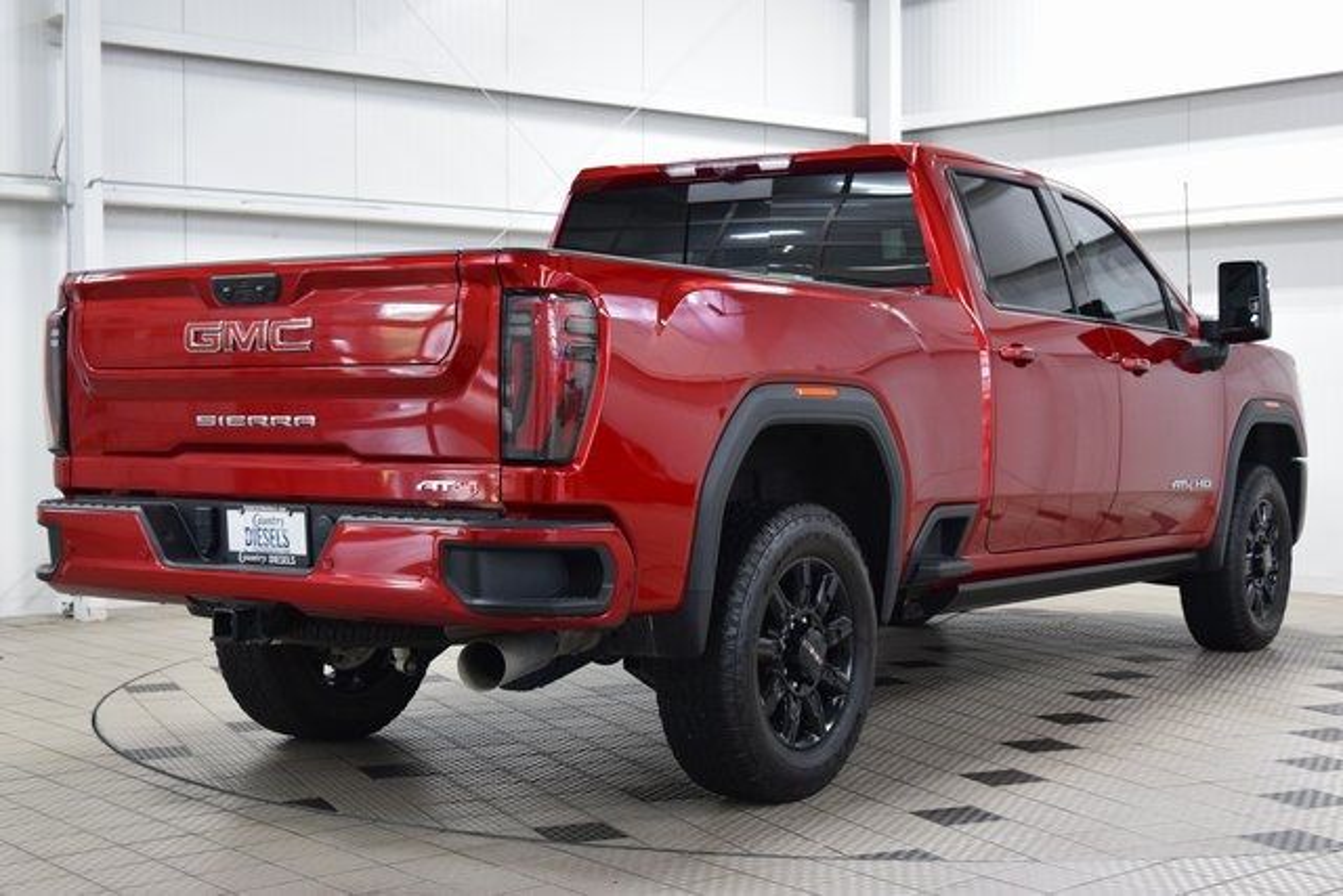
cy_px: 448
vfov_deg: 25.8
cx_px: 672
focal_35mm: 52
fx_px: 1959
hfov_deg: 37.8
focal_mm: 35
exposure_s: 1/60
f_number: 5
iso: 1600
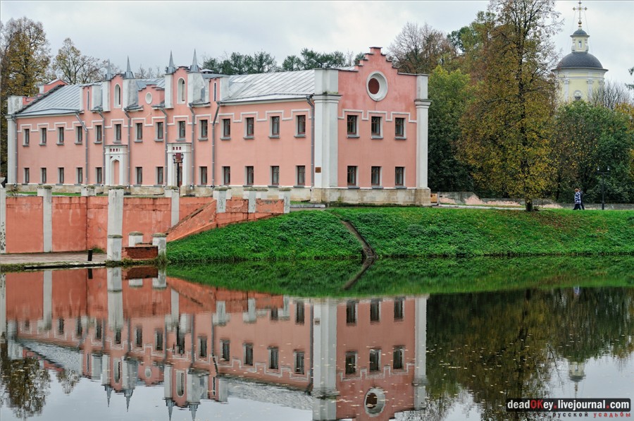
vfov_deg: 18.1
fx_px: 1319
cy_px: 210
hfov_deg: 27.0
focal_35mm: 75
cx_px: 317
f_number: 2.8
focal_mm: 50
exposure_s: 1/400
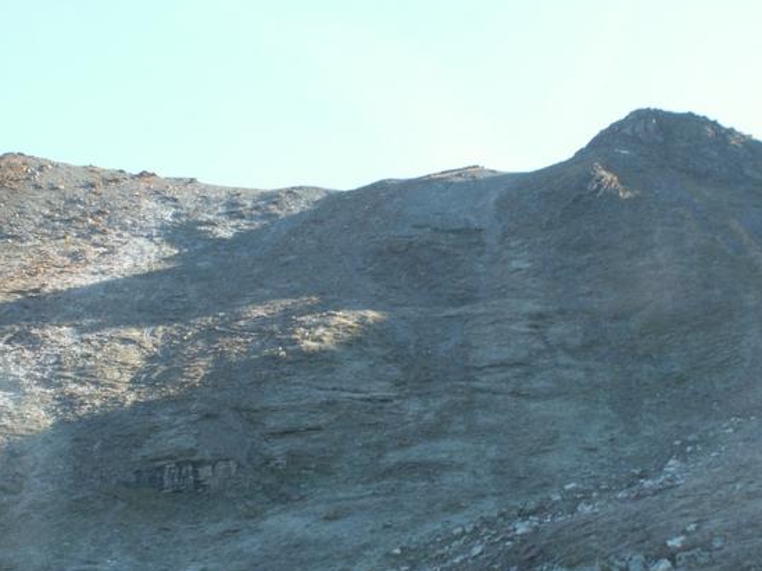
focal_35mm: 77
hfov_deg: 25.4
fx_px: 1694
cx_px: 375
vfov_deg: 19.1
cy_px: 322
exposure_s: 1/30
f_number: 7.1
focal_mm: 11.04
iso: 50
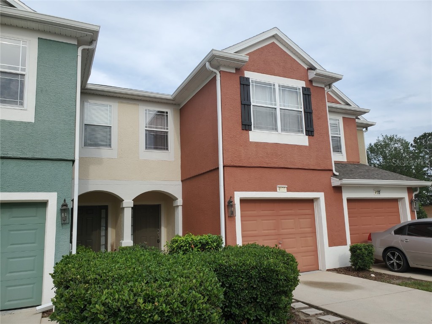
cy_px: 162
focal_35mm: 26
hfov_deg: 67.3
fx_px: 324
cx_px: 216
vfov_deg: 53.1
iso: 50
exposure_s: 1/997
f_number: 2.4
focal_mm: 4.3
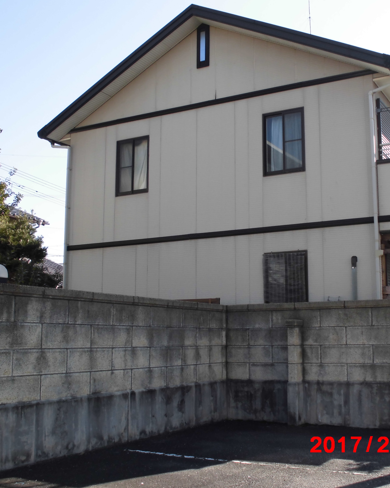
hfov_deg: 33.3
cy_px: 248
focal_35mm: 45
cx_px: 240
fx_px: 649
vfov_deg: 41.2
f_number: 4
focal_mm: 6.1
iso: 100
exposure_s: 1/200
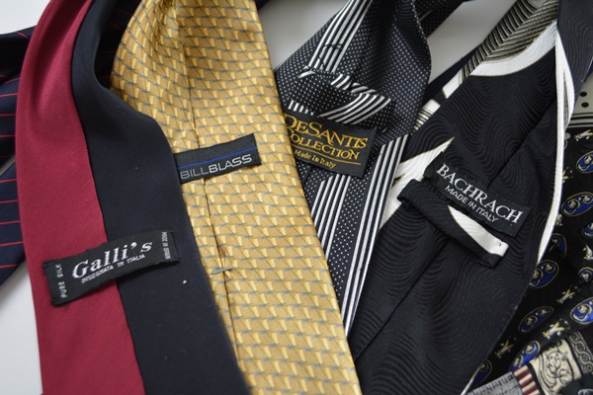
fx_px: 642
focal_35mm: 39
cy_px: 198
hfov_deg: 49.6
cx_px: 296
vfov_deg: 34.2
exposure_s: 1/60
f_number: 4.2
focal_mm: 26
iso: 400
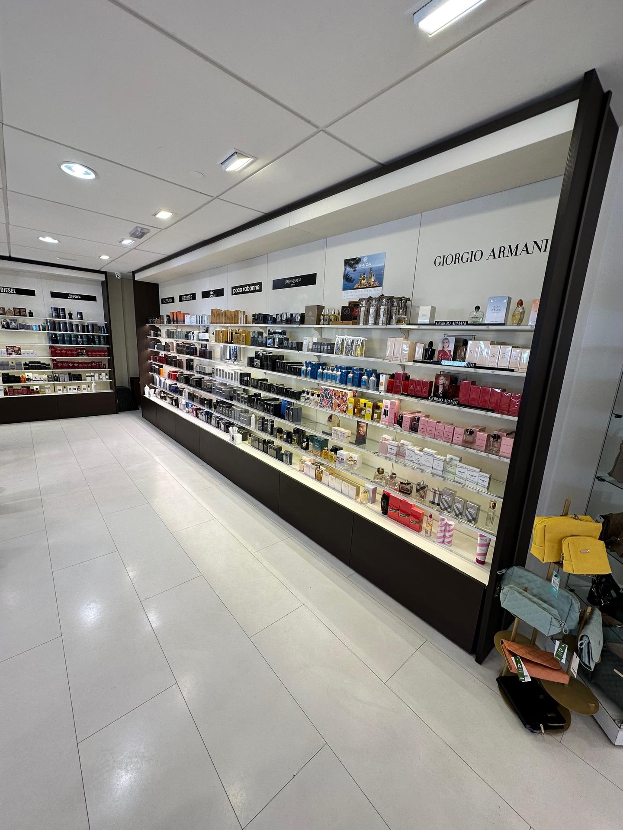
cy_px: 415
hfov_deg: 85.7
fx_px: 336
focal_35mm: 14
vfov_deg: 102.1
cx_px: 312
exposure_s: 1/126
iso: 40
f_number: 2.2
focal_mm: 2.22
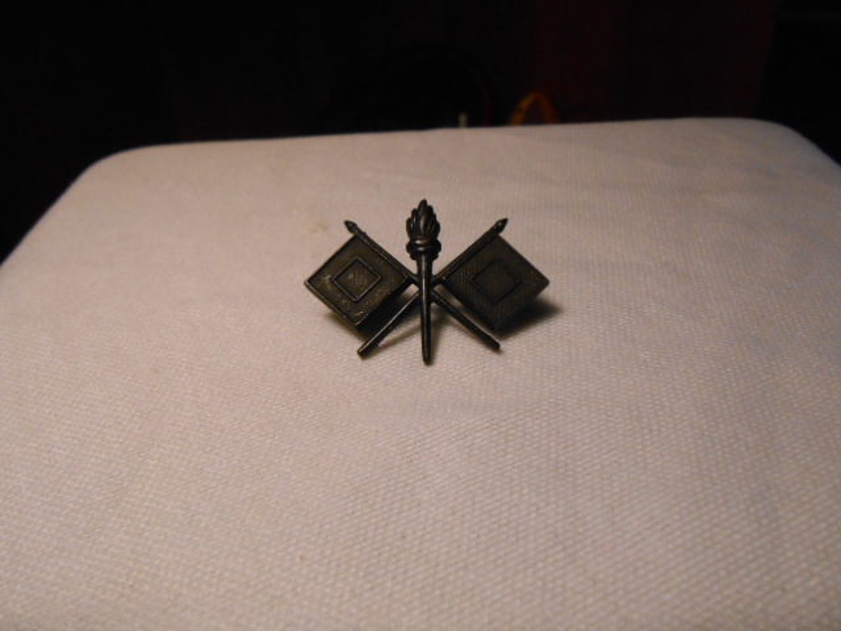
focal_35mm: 30
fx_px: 729
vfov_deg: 46.8
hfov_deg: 60.0
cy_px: 316
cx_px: 420
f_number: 3.8
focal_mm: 5.3
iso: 400
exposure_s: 1/250
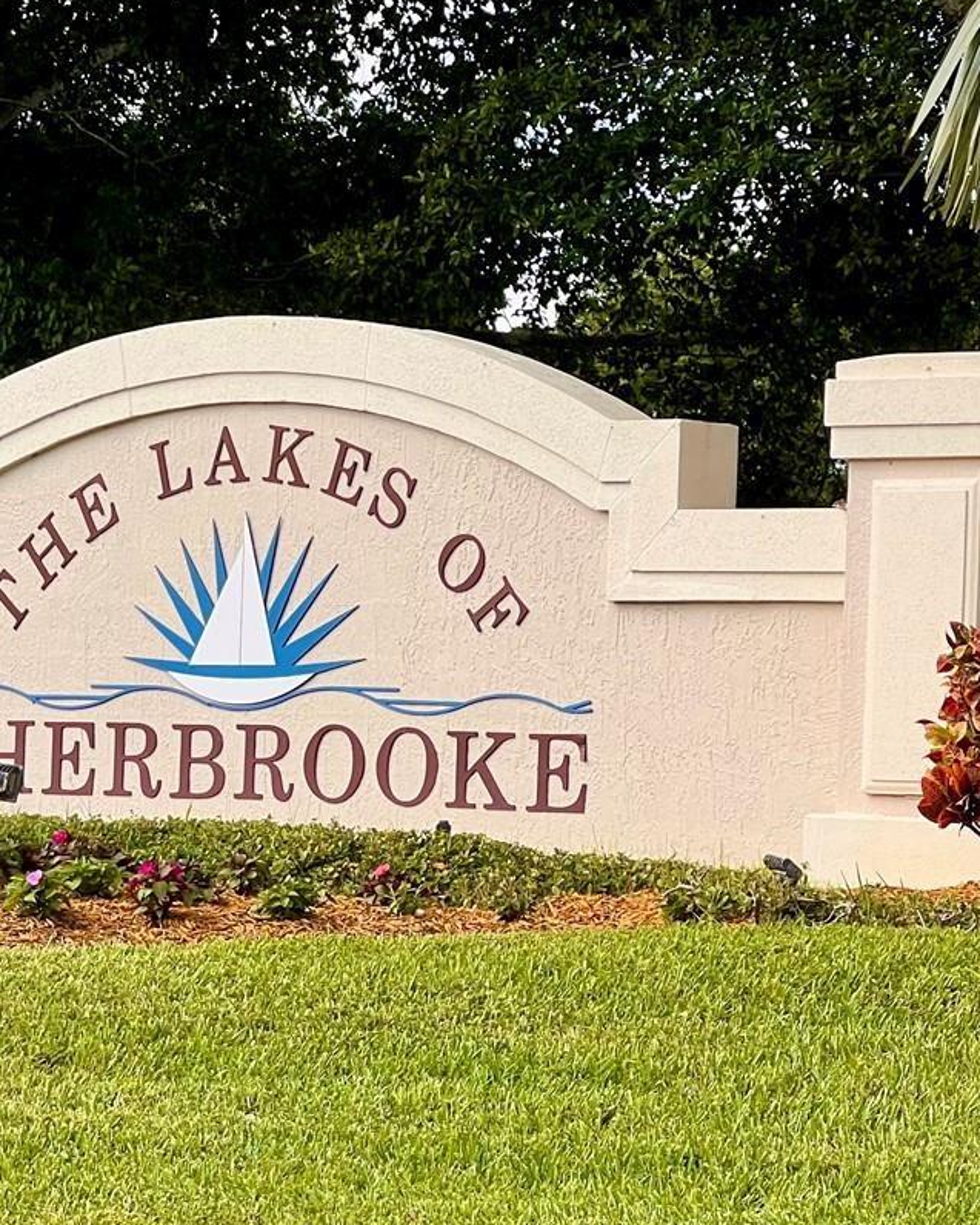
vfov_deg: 12.8
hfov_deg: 10.2
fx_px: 5473
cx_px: 72
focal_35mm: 151
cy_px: 734
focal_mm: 9
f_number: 2.8
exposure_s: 1/221
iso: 32
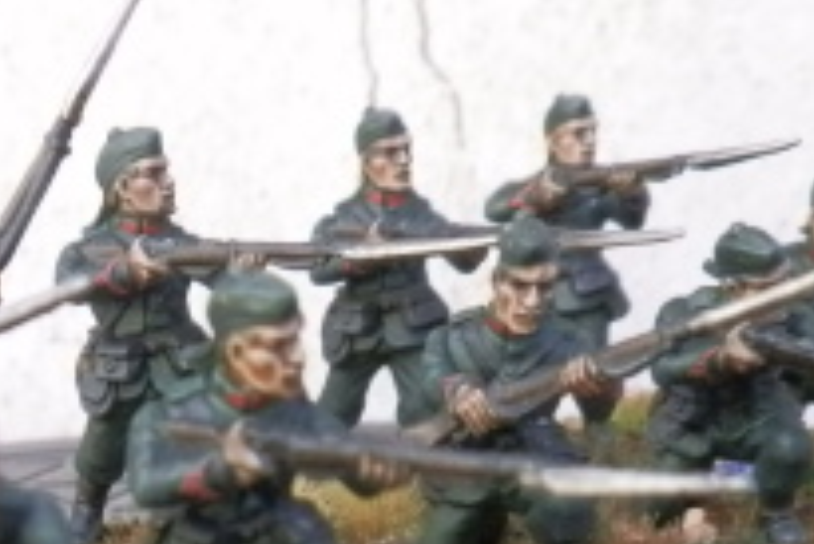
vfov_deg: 16.8
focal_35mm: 76
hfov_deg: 25.7
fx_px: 1720
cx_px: 64
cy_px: 731
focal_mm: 5
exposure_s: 1/80
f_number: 3.1
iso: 400
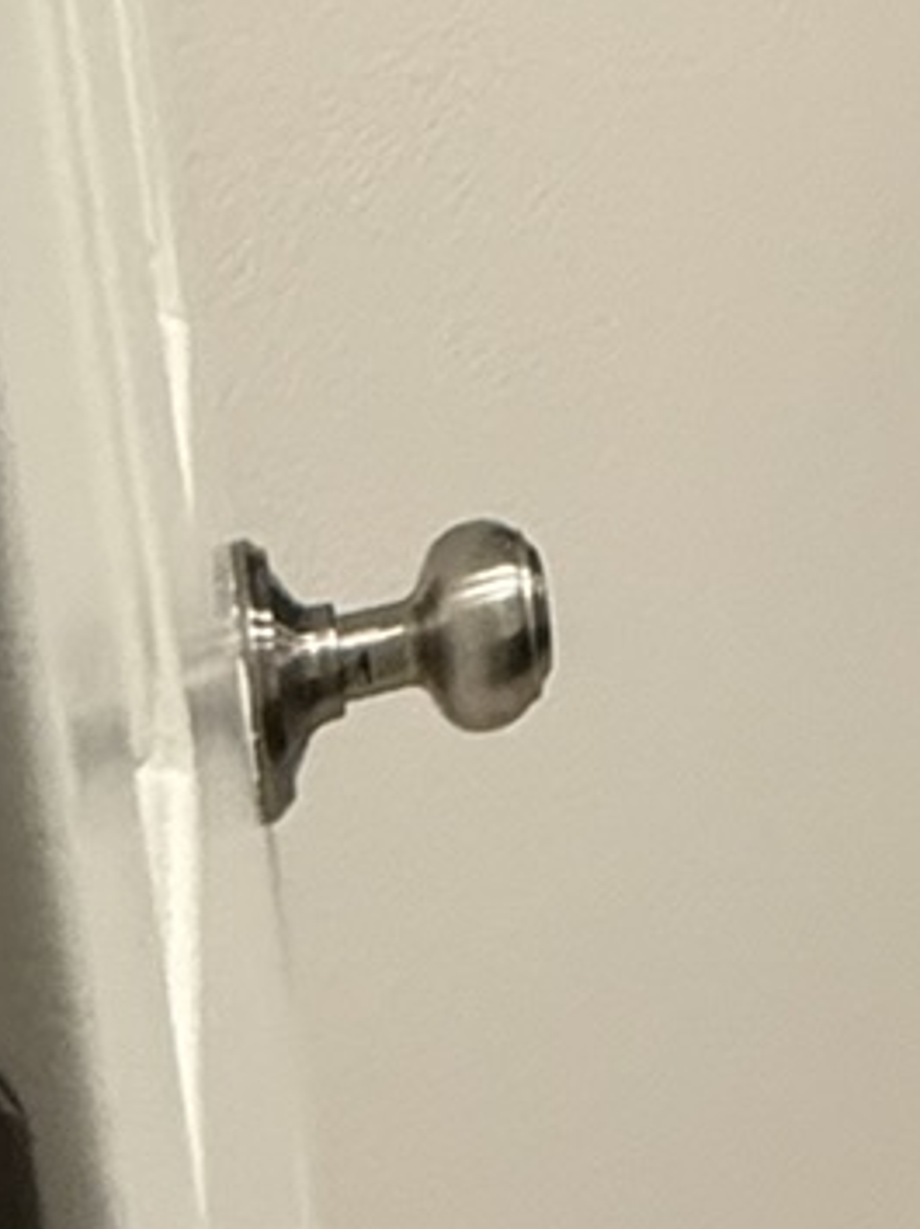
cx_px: 2621
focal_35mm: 81
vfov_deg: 22.0
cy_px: -316
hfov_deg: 11.7
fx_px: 2874
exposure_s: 1/69
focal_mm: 2.22
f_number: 2.2
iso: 320
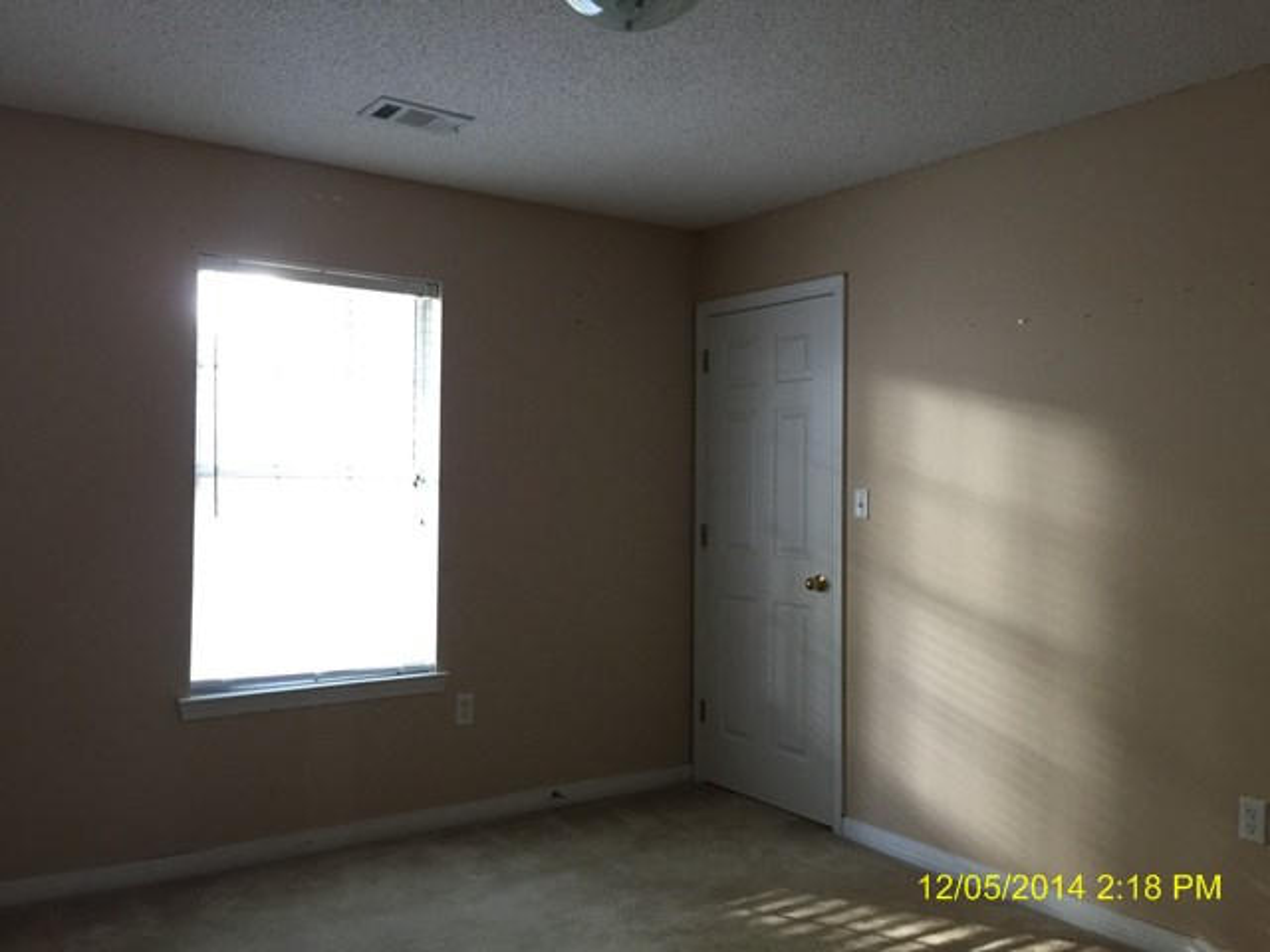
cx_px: 635
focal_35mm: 29
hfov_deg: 61.7
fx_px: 1064
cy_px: 476
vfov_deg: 48.2
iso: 125
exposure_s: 1/15
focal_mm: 4.15
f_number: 2.2
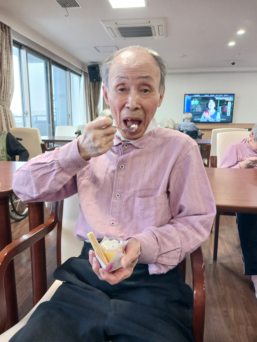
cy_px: 171
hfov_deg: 51.4
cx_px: 128
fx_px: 267
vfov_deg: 65.3
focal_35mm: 27
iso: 250
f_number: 1.8
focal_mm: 4
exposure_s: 1/25
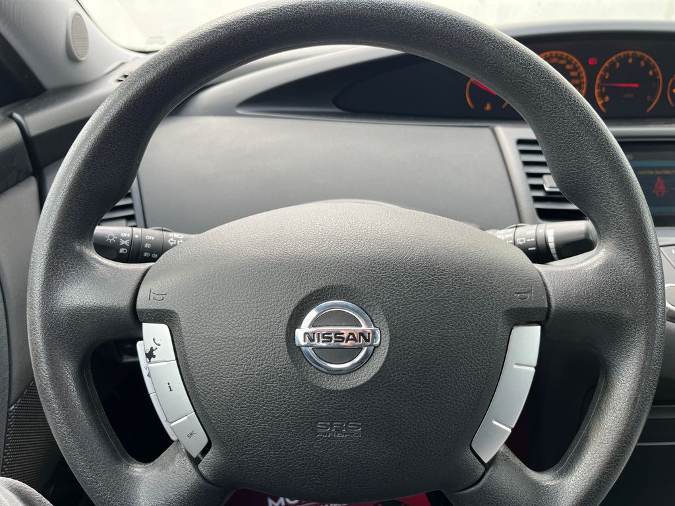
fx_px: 507
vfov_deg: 53.1
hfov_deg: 67.3
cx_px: 338
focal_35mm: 26
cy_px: 253
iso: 40
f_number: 1.6
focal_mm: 5.1
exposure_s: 1/122
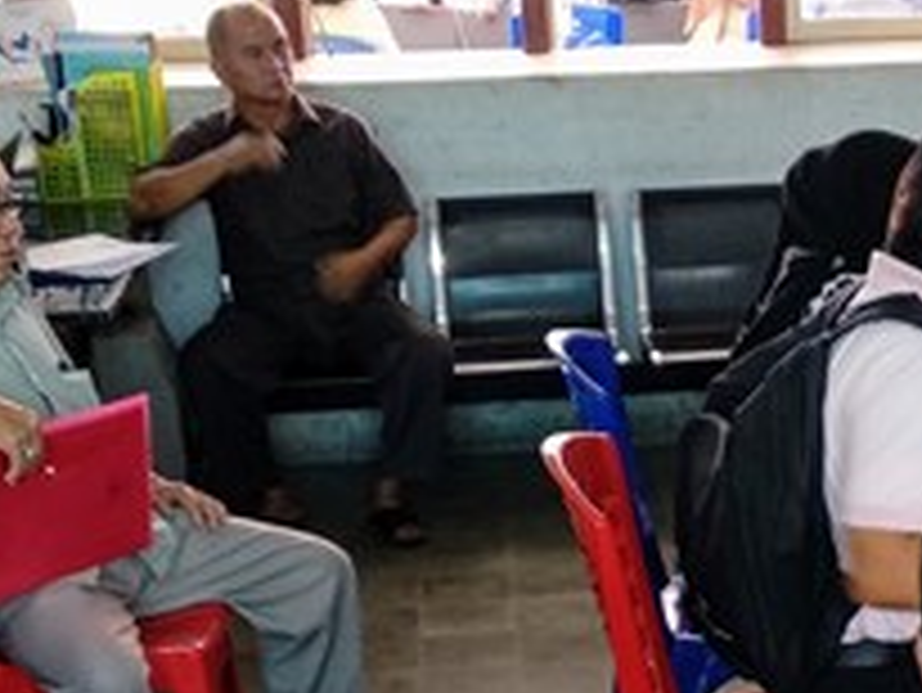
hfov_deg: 23.6
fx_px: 2159
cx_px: 778
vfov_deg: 17.9
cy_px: 666
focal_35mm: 81
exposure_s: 1/25
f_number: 2.2
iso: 400
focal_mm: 3.81
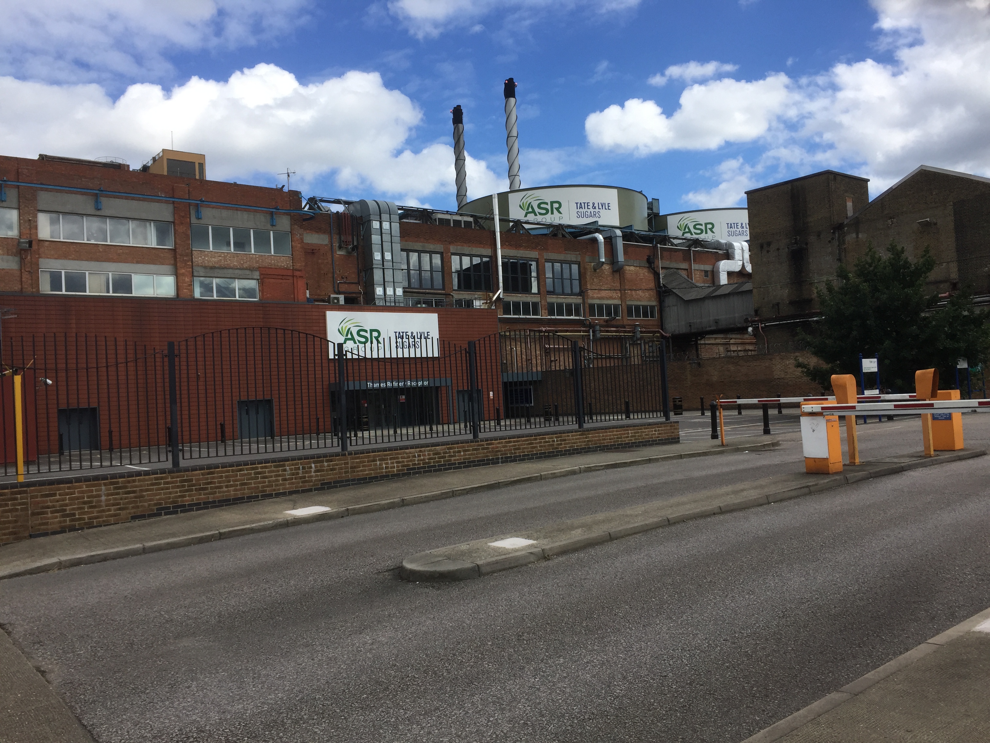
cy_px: 372
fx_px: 829
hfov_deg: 61.7
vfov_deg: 48.2
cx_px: 495
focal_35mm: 29
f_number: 2.2
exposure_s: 1/1883
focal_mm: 4.15
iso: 32
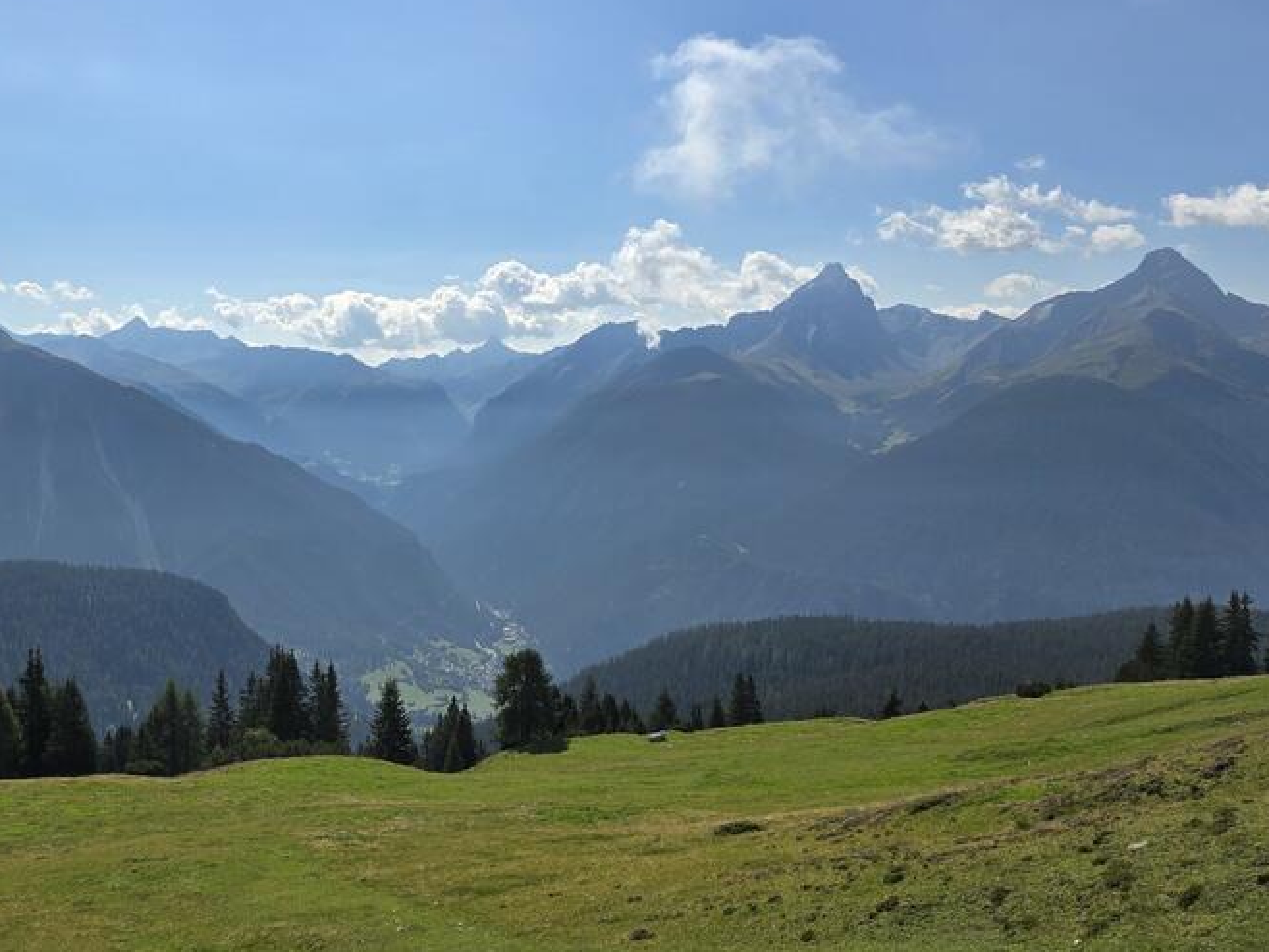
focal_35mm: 36
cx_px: 388
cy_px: 498
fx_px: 1320
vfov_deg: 39.7
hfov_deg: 50.1
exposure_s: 1/1794
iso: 12
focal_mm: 6.3
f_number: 1.7
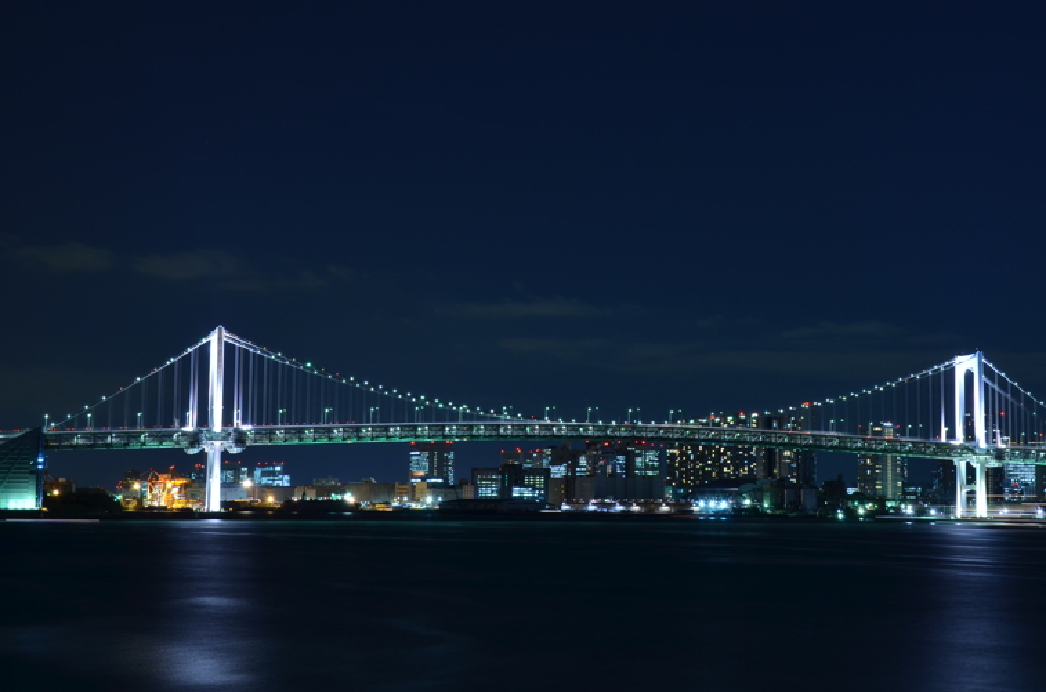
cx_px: 562
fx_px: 2000
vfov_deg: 19.6
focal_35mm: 69
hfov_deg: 29.3
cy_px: 290
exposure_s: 15
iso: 100
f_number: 11
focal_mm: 34
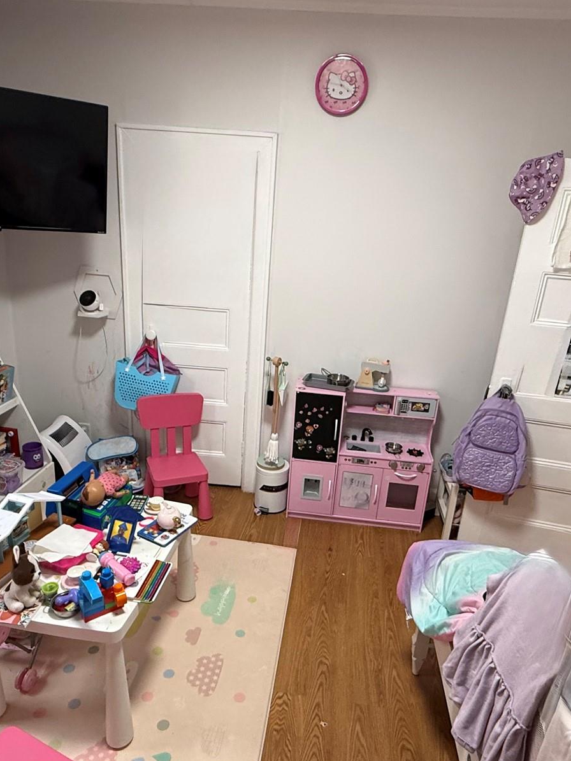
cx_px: 282
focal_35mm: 24
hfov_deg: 56.8
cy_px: 402
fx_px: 528
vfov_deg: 71.5
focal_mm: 2.22
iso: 250
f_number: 2.2
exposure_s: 1/60
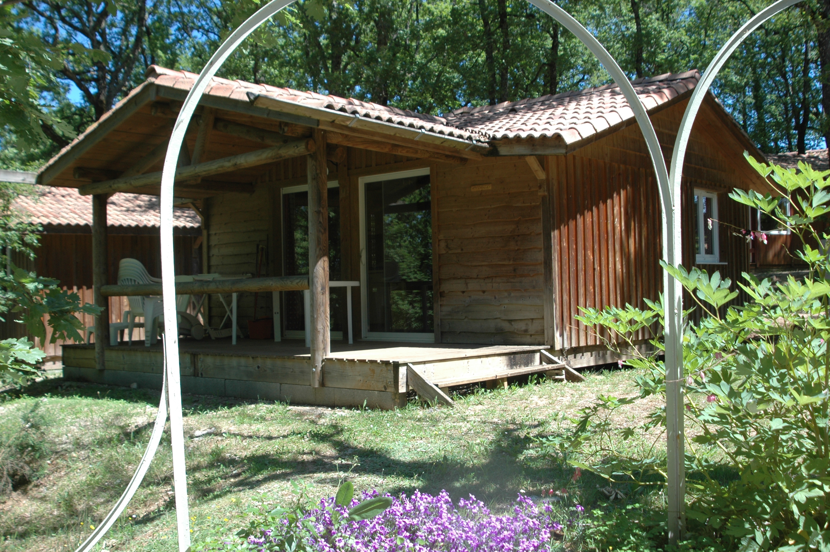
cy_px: 276
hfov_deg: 49.6
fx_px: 898
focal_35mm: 39
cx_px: 415
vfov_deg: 34.1
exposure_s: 1/200
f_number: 7.1
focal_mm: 26
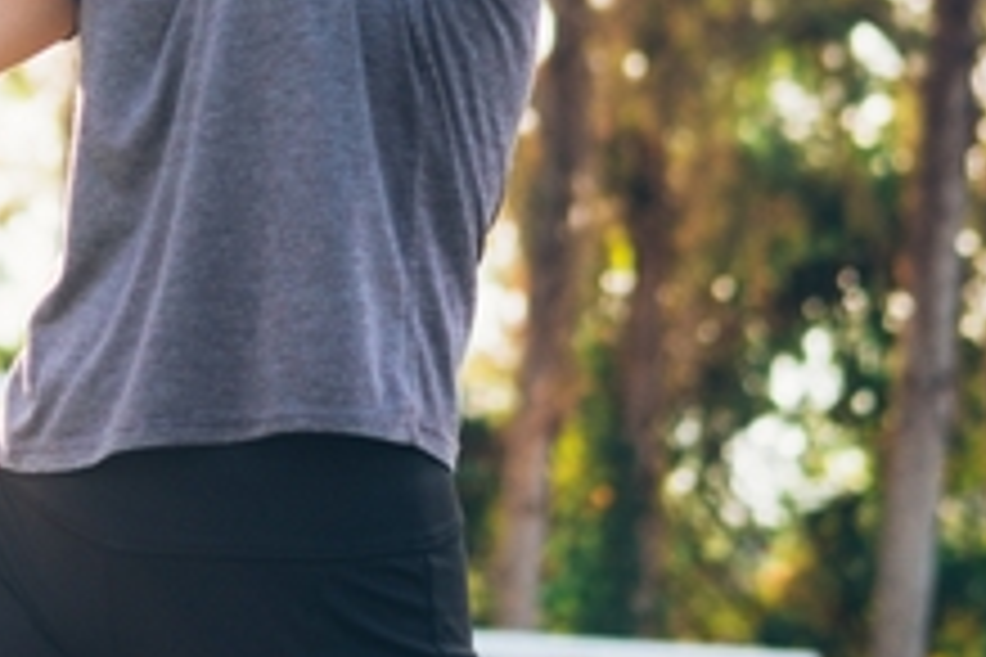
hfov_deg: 10.5
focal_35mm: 194
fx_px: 5313
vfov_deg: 7.0
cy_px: -38
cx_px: 108
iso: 200
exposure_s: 1/1250
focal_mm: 35
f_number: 2
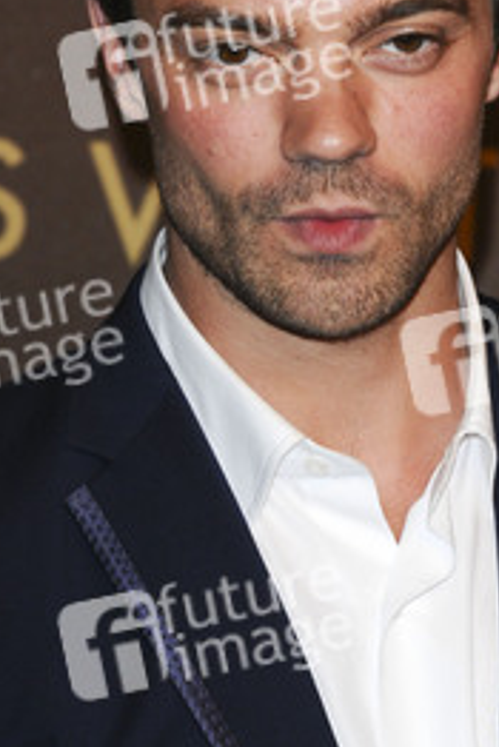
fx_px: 6187
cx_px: 289
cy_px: 205
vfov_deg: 6.9
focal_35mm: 298
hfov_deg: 4.6
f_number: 5
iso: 500
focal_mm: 130
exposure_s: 1/200
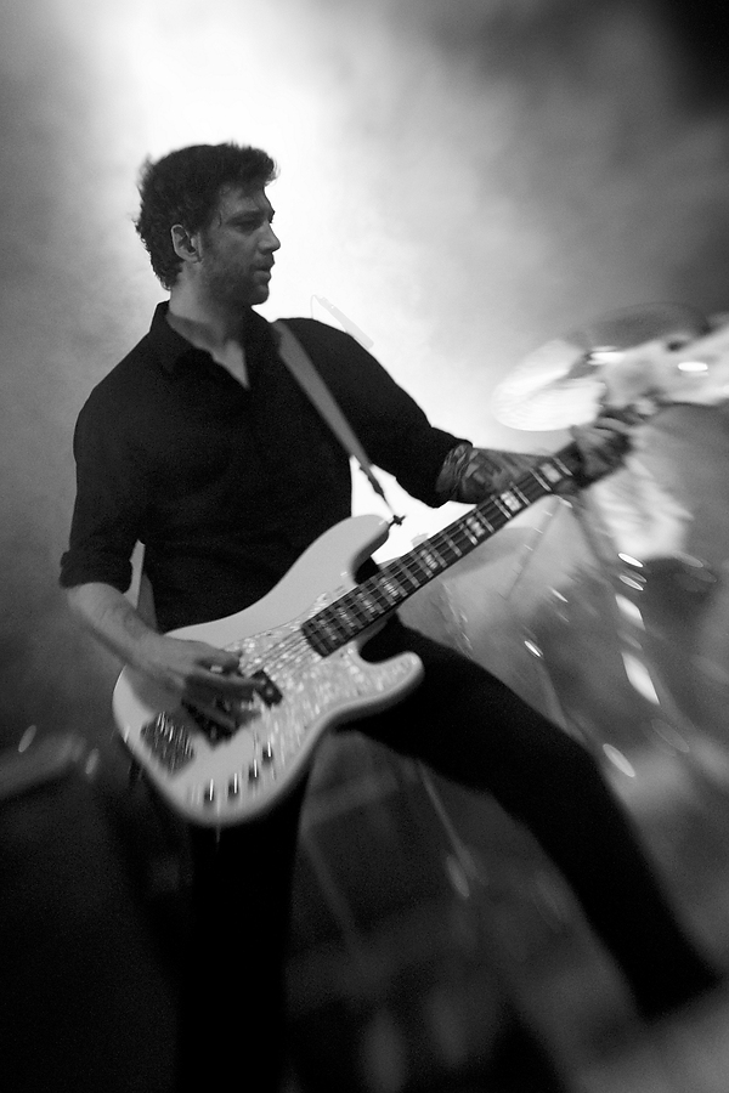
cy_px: 546
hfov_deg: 18.2
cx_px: 364
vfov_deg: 27.0
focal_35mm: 75
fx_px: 2278
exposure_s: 1/125
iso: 250
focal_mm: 50
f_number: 2.8
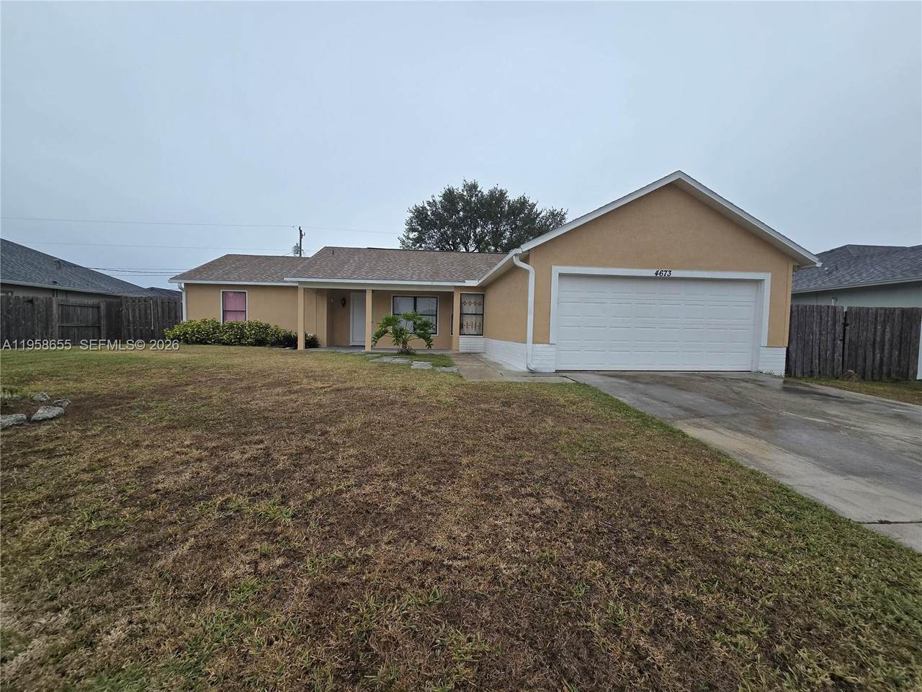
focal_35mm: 13
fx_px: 346
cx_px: 461
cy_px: 346
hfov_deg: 106.2
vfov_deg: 89.9
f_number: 2.2
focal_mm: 2.2
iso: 50
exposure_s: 1/1084
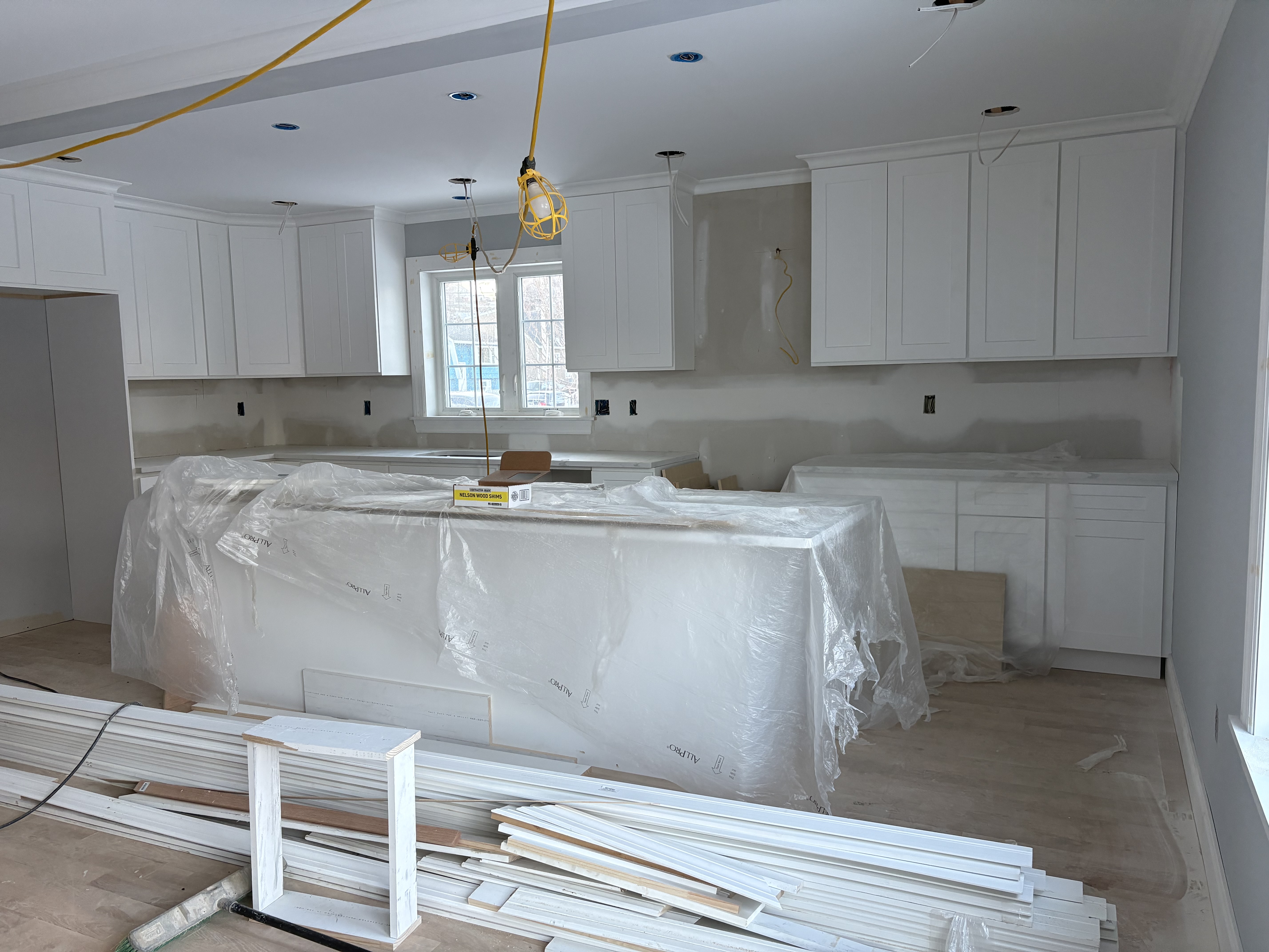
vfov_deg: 53.1
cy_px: 476
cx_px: 634
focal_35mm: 26
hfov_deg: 67.3
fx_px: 953
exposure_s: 1/86
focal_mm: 5.96
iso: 125
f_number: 1.6
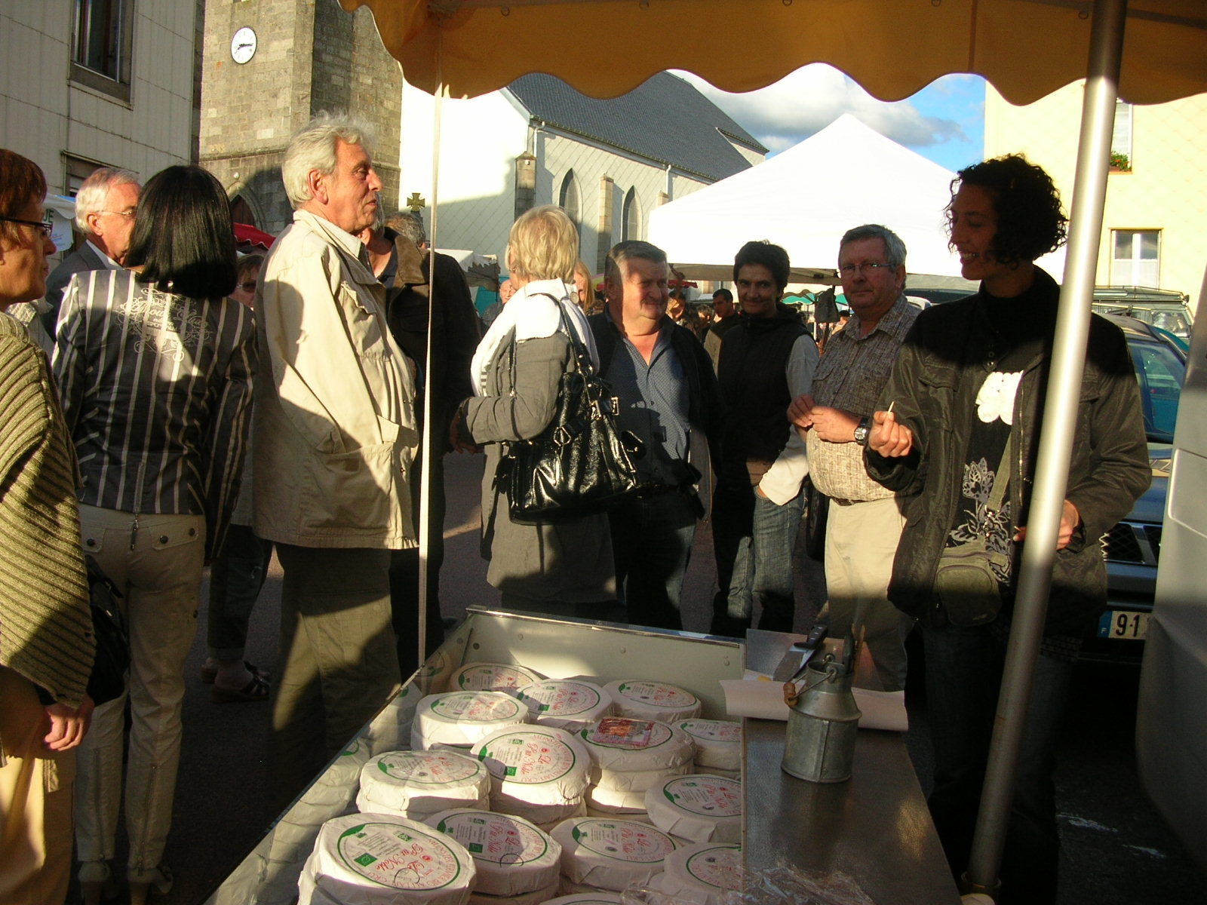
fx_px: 1220
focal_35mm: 35
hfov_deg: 52.6
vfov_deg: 40.7
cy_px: 452
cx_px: 604
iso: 50
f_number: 2.8
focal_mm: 5.8
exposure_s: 1/457
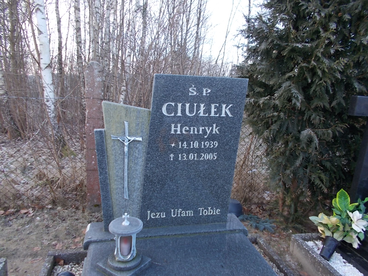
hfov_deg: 67.3
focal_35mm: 26
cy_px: 138
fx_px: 276
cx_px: 184
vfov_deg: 53.1
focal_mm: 4.6
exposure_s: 1/80
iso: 80
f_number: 3.2
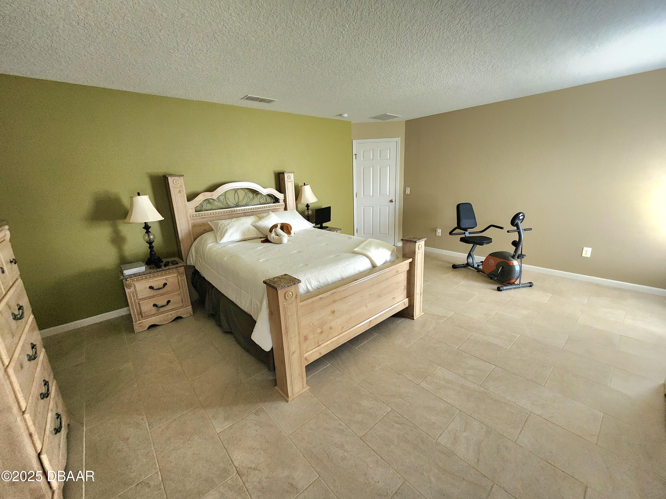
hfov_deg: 106.2
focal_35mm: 13
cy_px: 250
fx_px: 250
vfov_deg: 89.9
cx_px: 333
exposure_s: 1/60.2
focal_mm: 2.2
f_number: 2.2
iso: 320
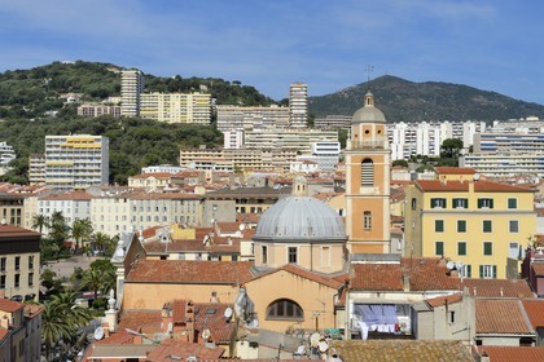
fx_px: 876
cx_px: 272
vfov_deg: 23.4
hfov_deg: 34.5
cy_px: 181
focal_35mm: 58
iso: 200
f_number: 18
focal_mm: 58
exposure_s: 1/200
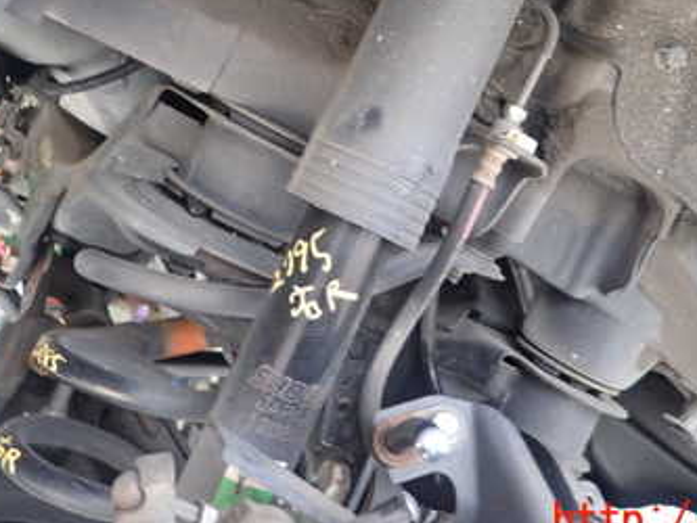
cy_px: 77
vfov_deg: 31.1
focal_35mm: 45
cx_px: 398
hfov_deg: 42.0
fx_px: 906
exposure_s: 1/30
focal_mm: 4.5
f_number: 2
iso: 320
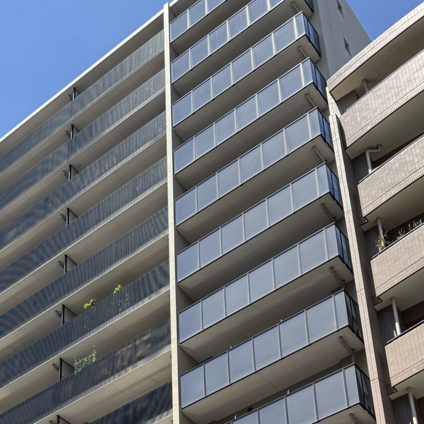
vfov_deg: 23.7
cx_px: 141
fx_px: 901
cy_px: 537
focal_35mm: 65
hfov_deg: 26.3
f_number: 1.78
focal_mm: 6.76
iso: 80
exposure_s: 1/2105
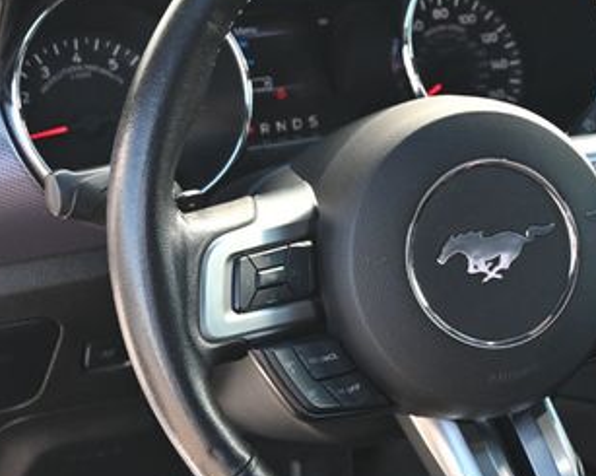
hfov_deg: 19.9
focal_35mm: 95
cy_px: 233
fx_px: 1682
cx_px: 448
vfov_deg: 16.1
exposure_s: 1/125
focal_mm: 32.5
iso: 560
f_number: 5
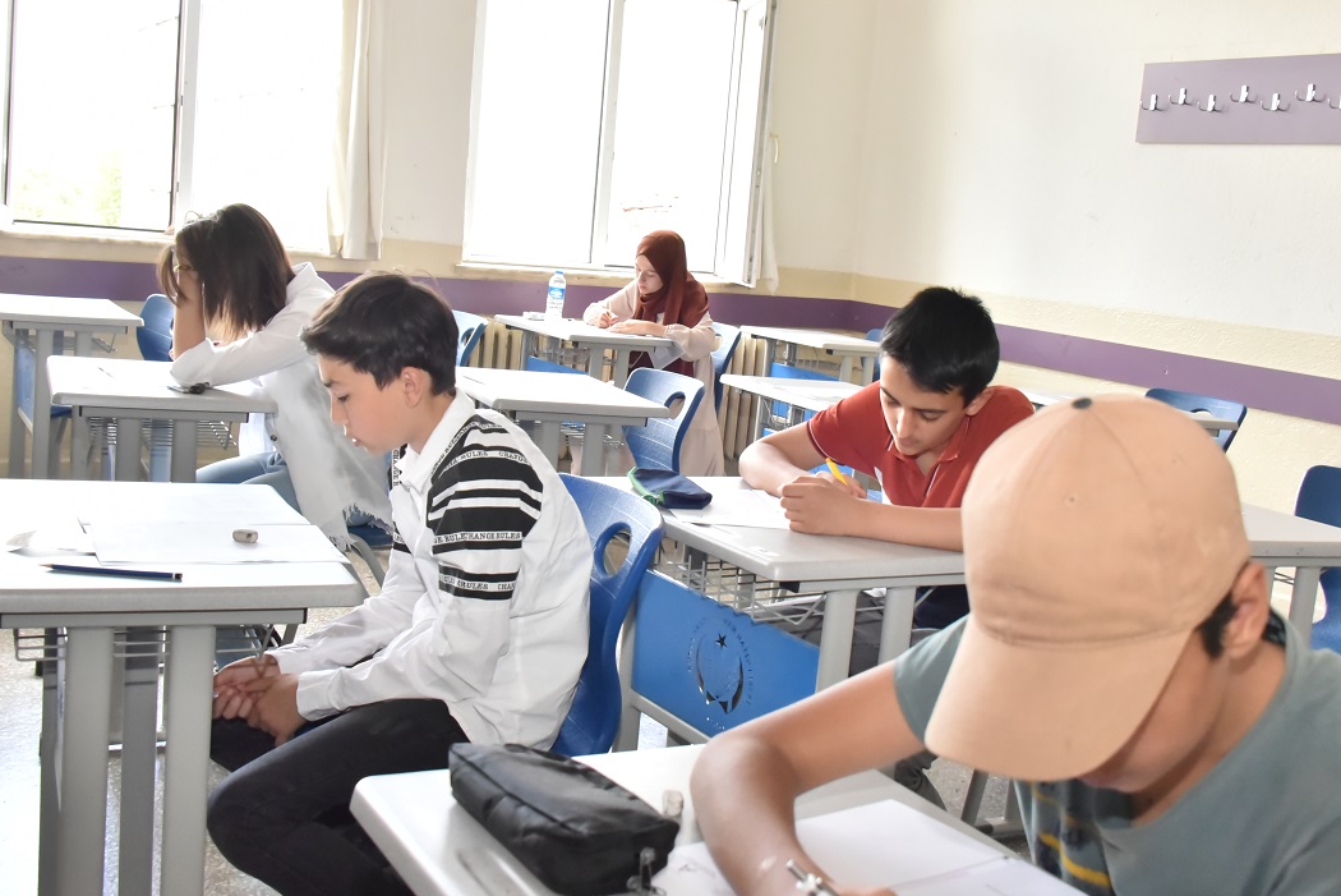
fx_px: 1491
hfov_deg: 48.4
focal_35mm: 40
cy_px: 411
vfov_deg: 33.4
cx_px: 696
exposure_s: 1/200
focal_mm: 28
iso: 6400
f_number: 7.1
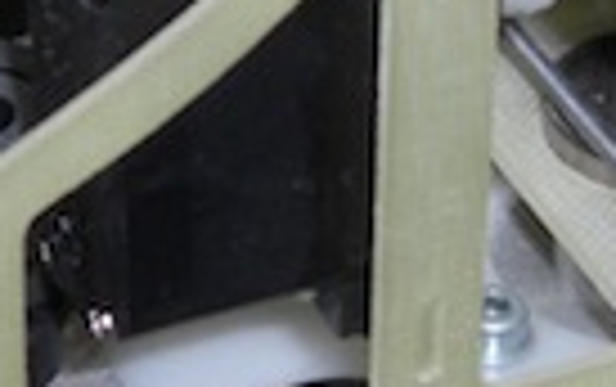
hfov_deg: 8.4
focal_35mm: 250
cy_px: 112
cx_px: 279
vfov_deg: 5.3
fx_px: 4202
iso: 80
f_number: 2.8
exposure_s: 1/60
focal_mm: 7.9
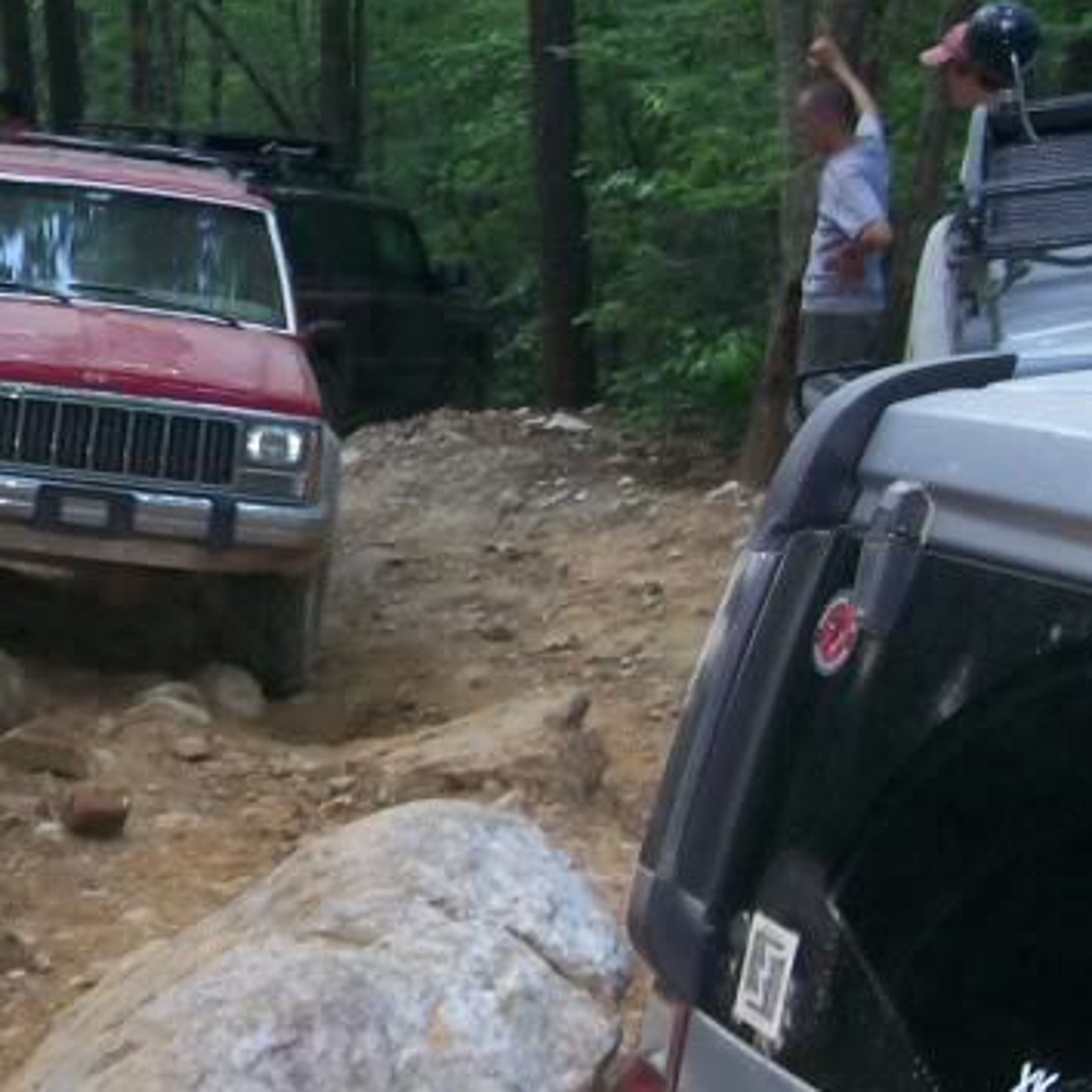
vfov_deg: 18.9
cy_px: 506
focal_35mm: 92
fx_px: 3284
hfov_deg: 18.2
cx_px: -123
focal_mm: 6
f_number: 2.7
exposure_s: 1/64
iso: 80
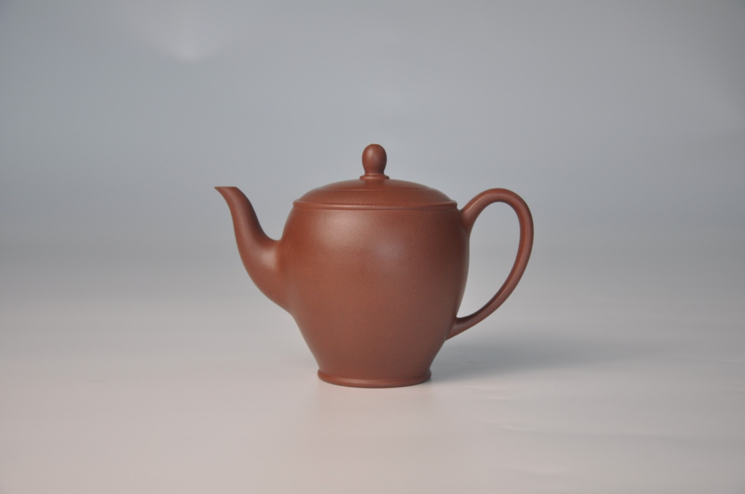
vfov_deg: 23.7
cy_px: 247
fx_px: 1178
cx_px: 372
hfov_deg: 35.1
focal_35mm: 57
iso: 400
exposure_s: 1/100
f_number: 5
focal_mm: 38
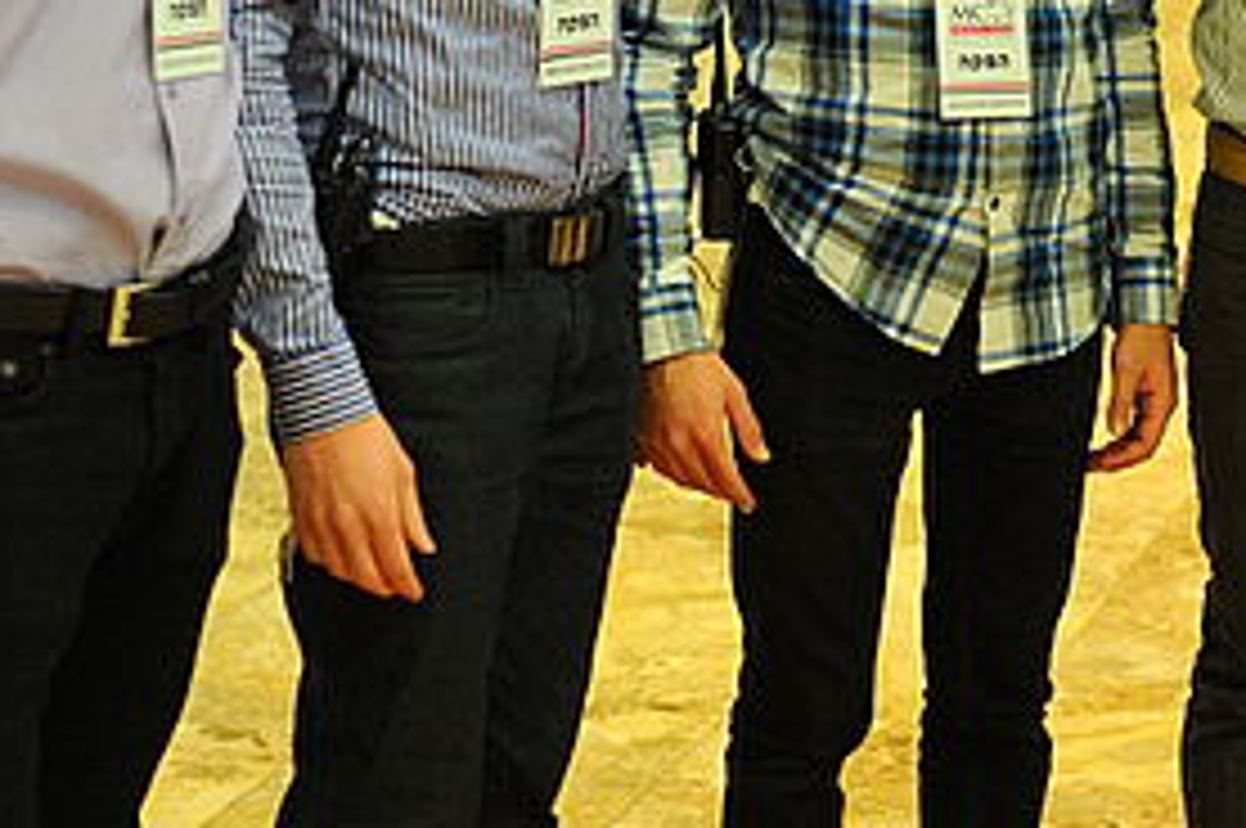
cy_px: 153
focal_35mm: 101
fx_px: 3492
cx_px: 1201
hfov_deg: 19.7
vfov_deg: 13.4
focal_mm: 35
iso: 1600
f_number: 2.8
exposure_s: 1/60
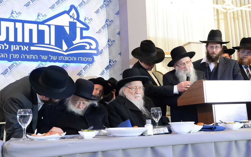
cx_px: 125
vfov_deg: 28.6
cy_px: 80
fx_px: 308
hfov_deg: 44.4
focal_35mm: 45
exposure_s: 1/80
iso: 1250
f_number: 5
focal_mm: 44
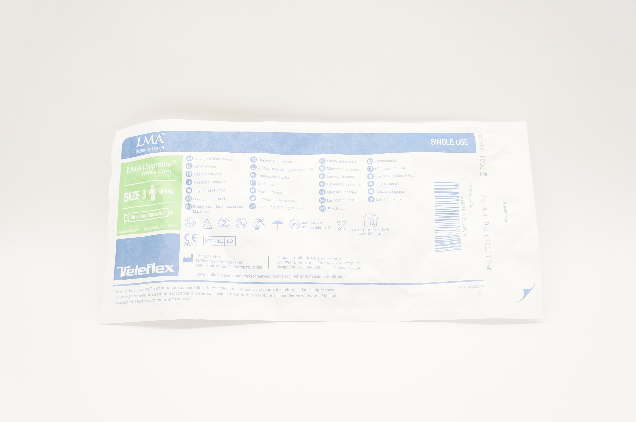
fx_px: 715
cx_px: 318
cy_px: 211
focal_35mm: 40
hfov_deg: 48.0
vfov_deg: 32.9
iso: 400
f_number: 5
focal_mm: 27
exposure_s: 1/60
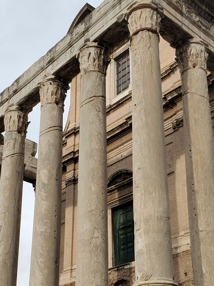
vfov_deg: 34.8
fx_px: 445
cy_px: 212
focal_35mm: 54
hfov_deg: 27.0
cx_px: 116
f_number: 2.4
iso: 50
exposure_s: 1/806
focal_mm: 4.3
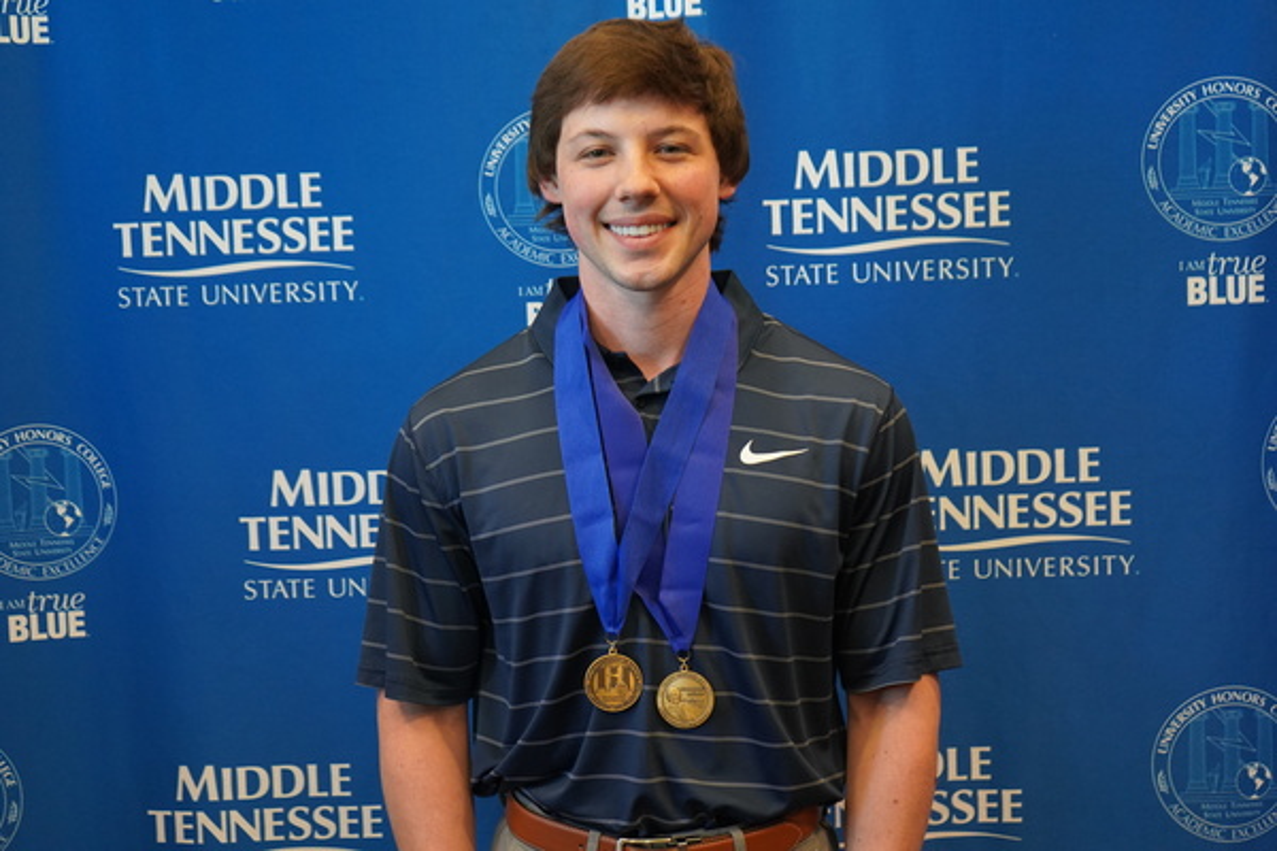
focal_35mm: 48
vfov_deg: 28.1
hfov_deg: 41.1
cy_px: 426
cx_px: 638
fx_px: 1703
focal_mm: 48
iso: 2500
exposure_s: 1/160
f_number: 4.5
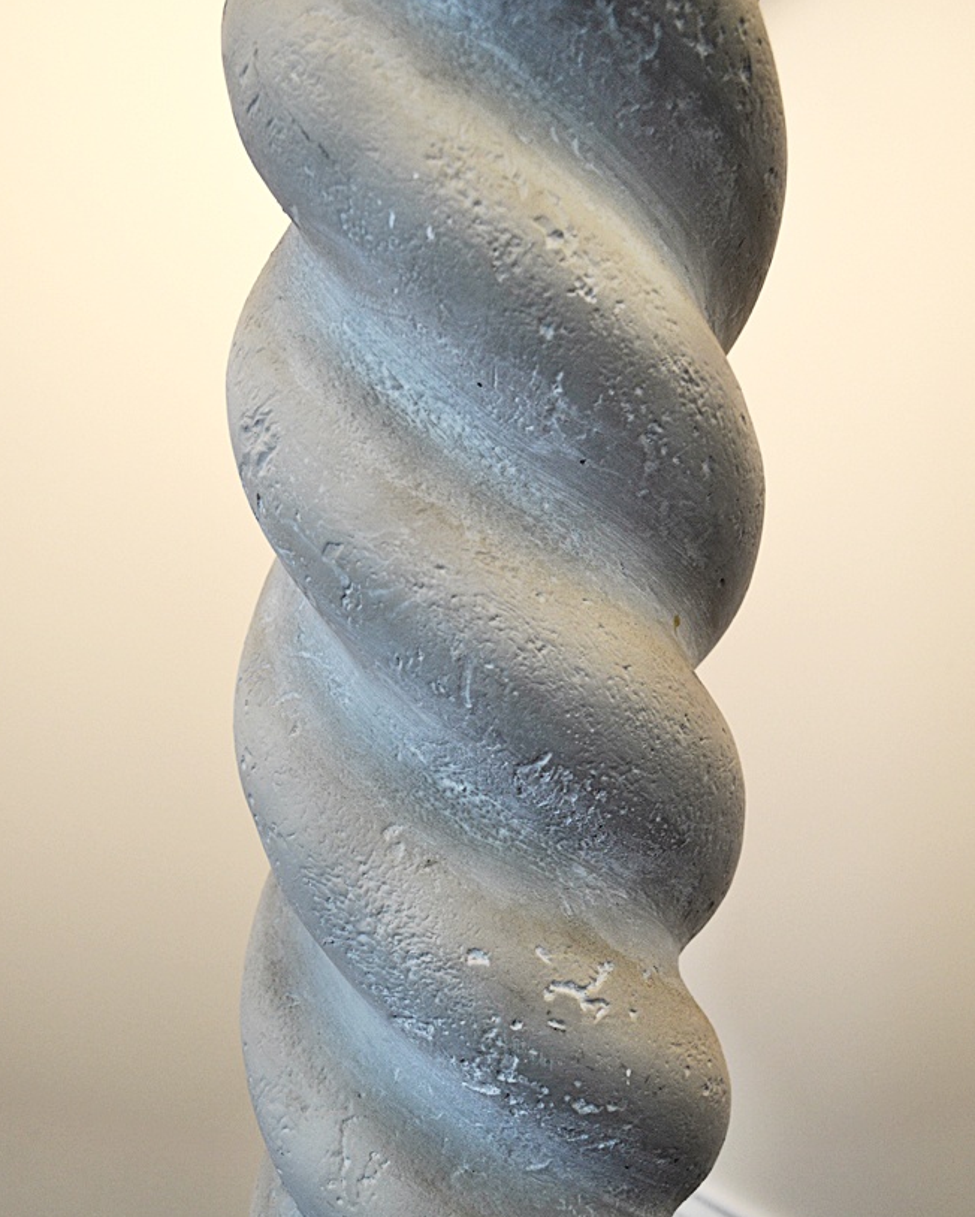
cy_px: 691
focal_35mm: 38
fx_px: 1370
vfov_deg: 47.8
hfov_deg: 39.2
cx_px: 479
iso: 400
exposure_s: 1/50
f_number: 3.8
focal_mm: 22
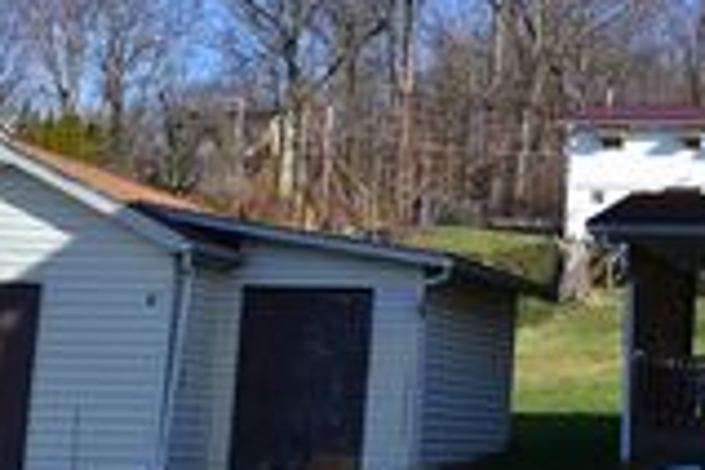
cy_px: 64
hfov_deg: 21.8
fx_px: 1664
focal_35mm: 85
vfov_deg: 15.9
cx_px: 887
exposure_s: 1/320
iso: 400
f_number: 10
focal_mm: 18
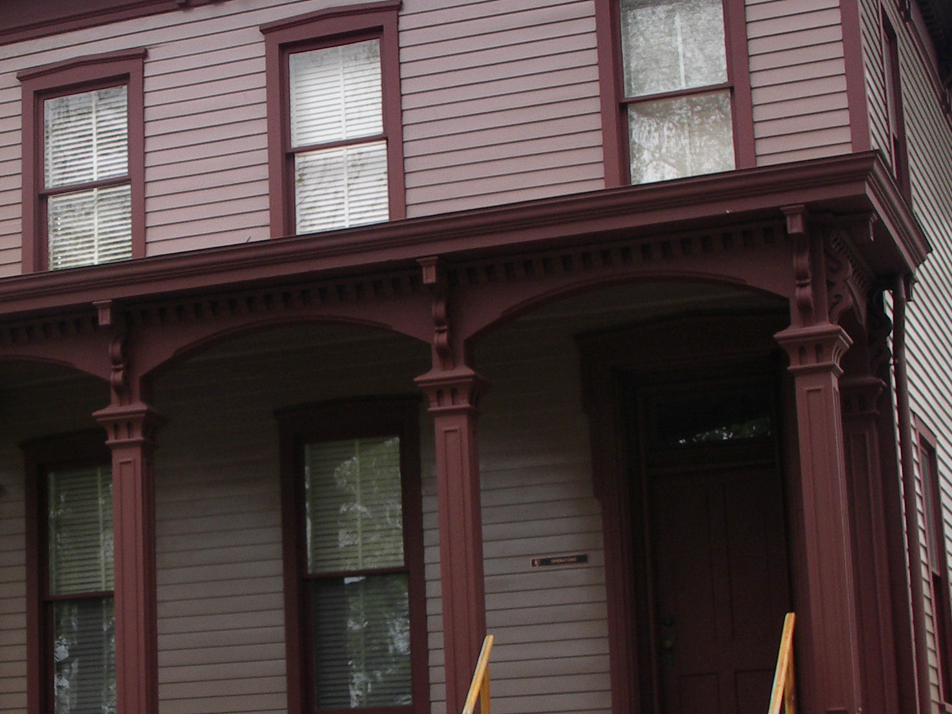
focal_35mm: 82
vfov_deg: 17.9
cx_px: 254
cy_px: 513
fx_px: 2255
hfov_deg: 23.6
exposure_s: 1/125
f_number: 4.5
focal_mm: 9.7
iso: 50
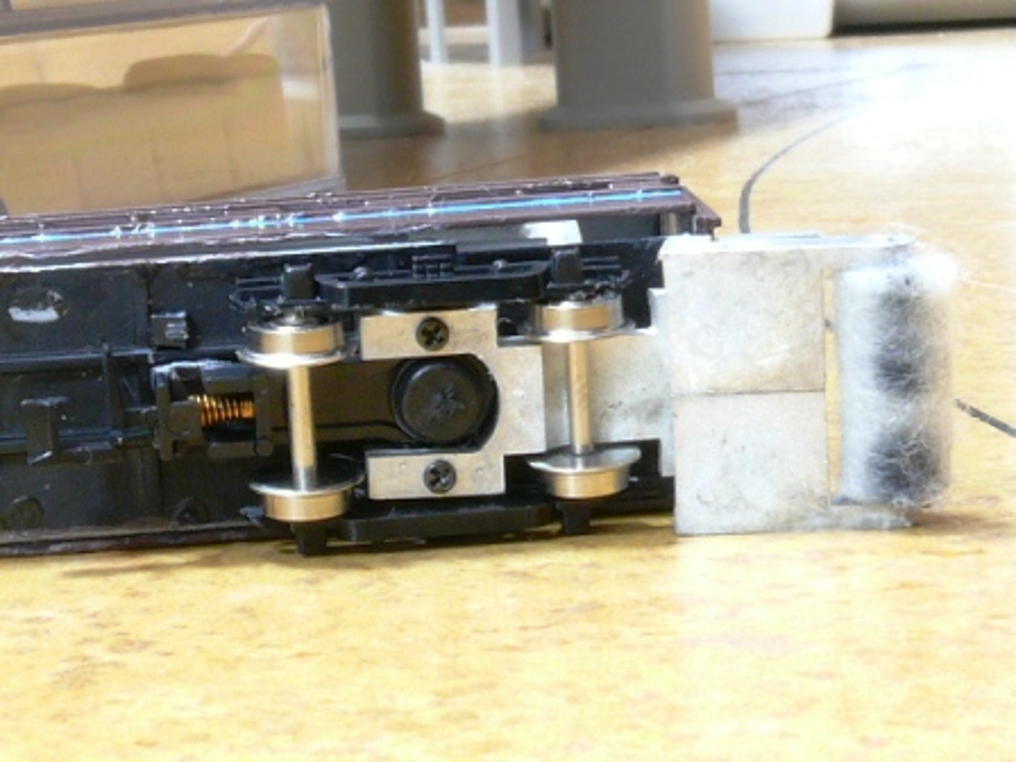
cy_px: 381
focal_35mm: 37
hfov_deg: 50.1
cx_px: 508
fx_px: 1086
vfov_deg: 38.7
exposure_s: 10
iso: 100
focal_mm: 7.8
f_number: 11
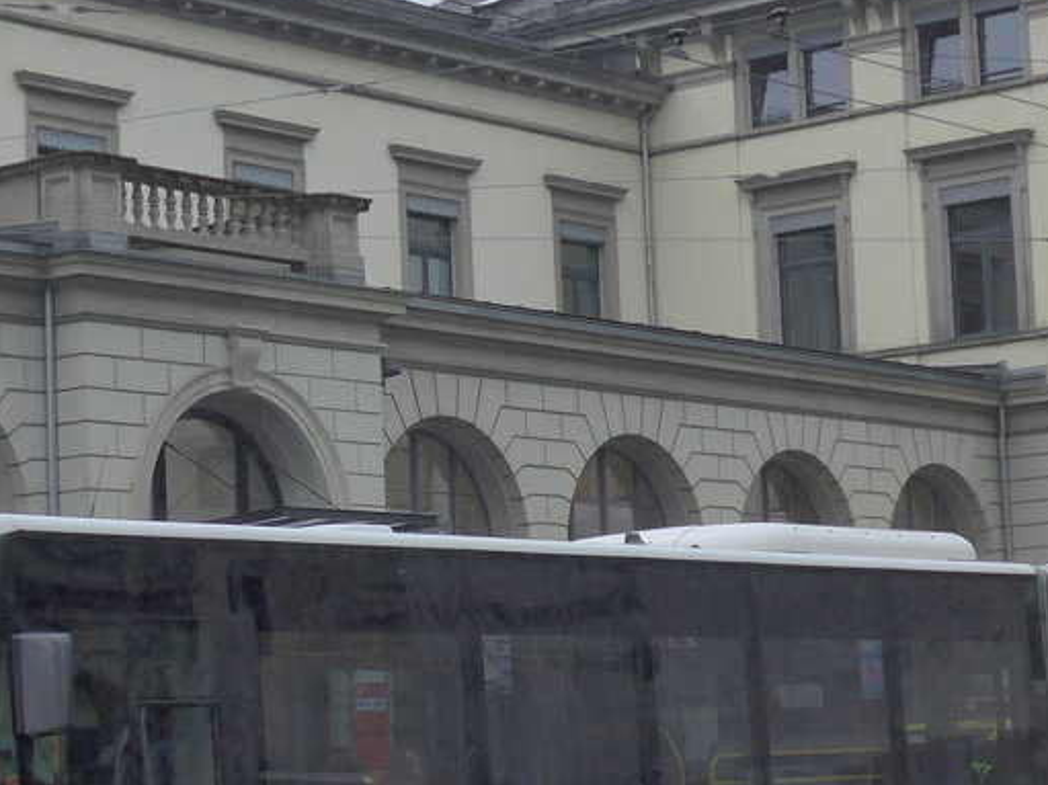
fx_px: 3269
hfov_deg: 18.2
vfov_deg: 13.7
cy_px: 449
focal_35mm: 108
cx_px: 472
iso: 160
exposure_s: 1/200
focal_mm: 9.5
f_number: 3
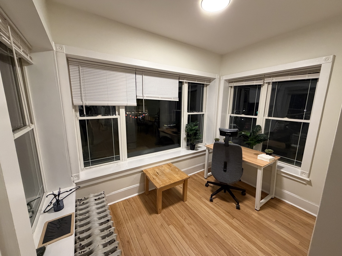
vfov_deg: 85.7
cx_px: 171
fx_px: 138
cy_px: 128
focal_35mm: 14
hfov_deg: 102.1
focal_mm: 2.22
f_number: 2.2
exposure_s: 1/60
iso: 400
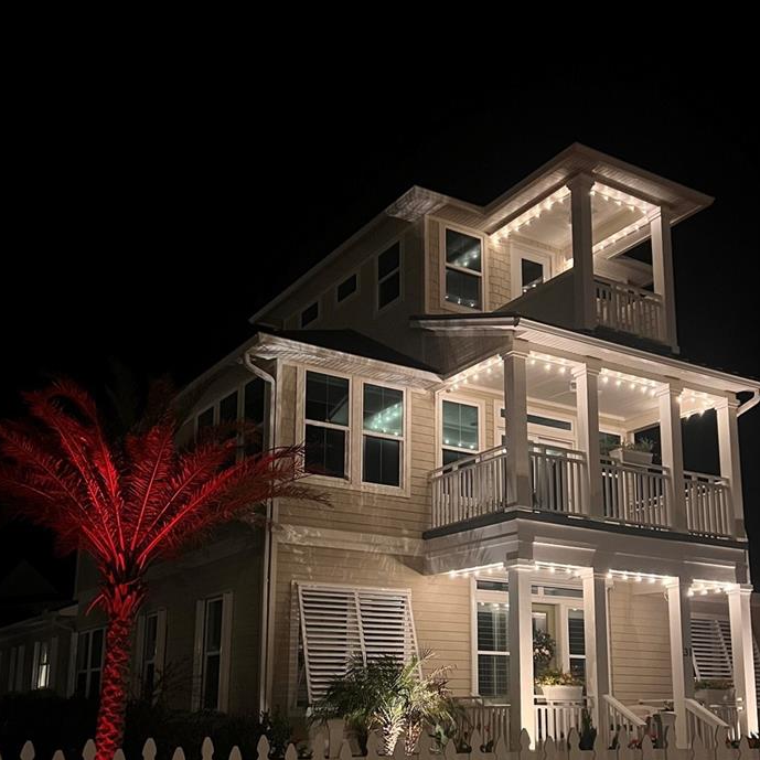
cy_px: 505
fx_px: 994
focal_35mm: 40
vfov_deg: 41.3
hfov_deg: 41.8
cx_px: 433
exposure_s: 1/30
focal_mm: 5.7
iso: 1000
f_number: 1.5
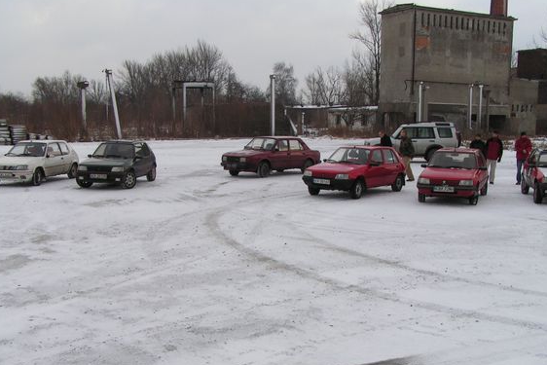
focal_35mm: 45
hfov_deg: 43.5
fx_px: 684
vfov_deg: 29.8
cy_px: 229
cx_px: 302
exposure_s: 1/160
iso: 50
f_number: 5.6
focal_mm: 6.3
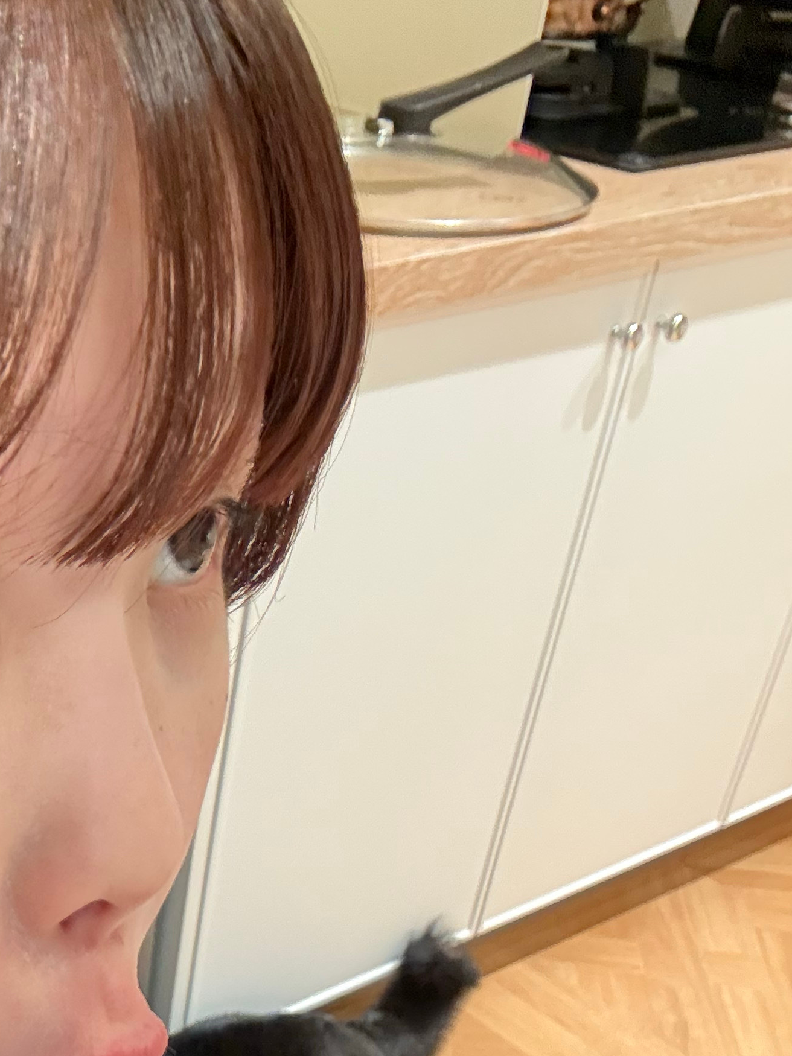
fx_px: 1617
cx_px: -100
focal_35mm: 53
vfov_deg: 34.6
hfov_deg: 25.3
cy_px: 905
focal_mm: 2.69
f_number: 1.9
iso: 320
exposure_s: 1/25
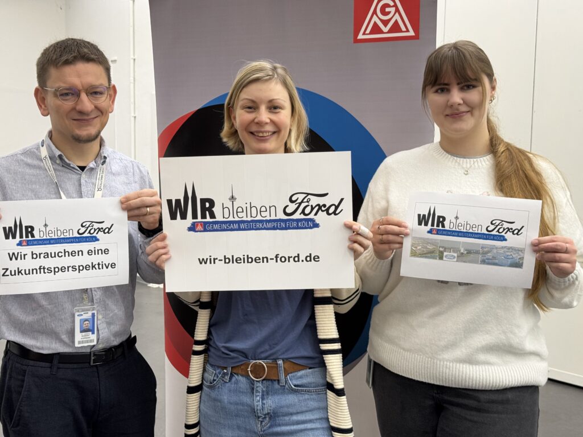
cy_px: 218
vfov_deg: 30.3
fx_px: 808
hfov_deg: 39.7
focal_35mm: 48
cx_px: 292
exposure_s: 1/50
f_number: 1.78
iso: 80
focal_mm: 6.76
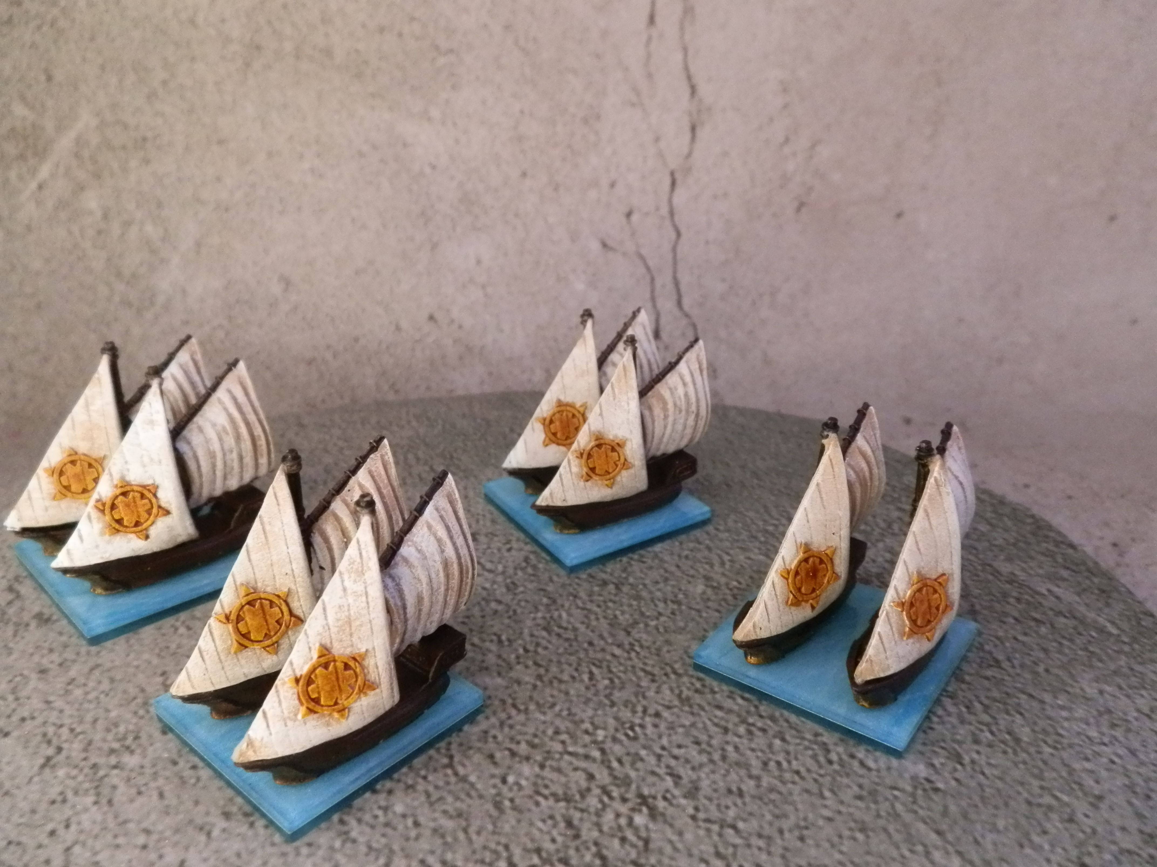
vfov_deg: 49.7
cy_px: 434
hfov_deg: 63.4
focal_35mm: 28
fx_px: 936
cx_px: 578
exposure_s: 1/160
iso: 400
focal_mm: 5
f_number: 3.1
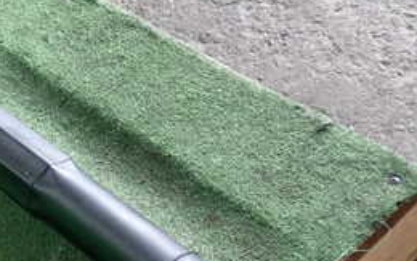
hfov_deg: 22.0
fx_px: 1001
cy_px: 120
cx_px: -63
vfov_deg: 14.9
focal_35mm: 88
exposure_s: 1/125
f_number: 2.5
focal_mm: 6.37
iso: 500
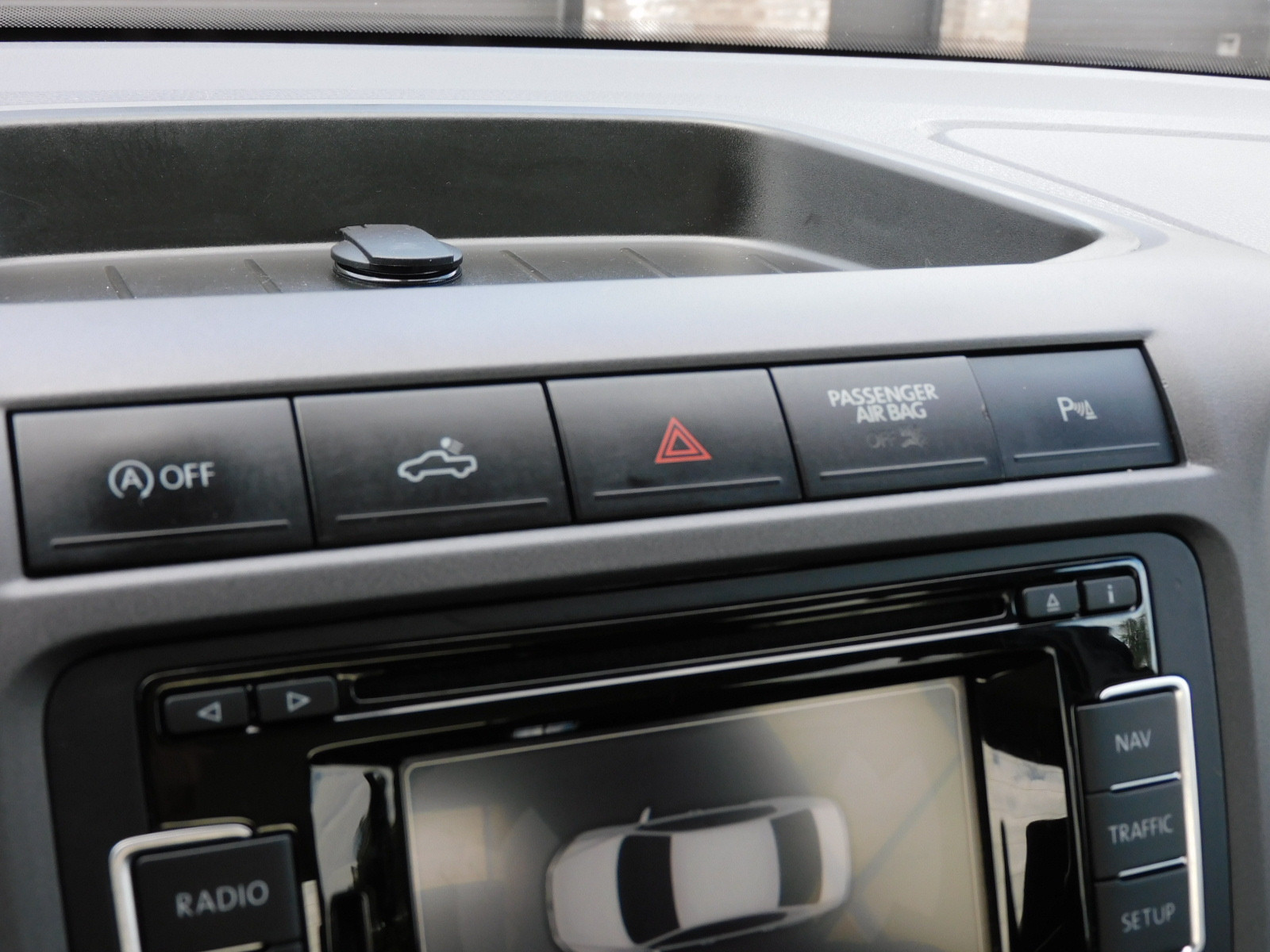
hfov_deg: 38.2
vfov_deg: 29.1
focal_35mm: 50
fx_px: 1834
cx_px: 635
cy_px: 476
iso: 125
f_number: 4
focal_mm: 9
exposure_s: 1/80
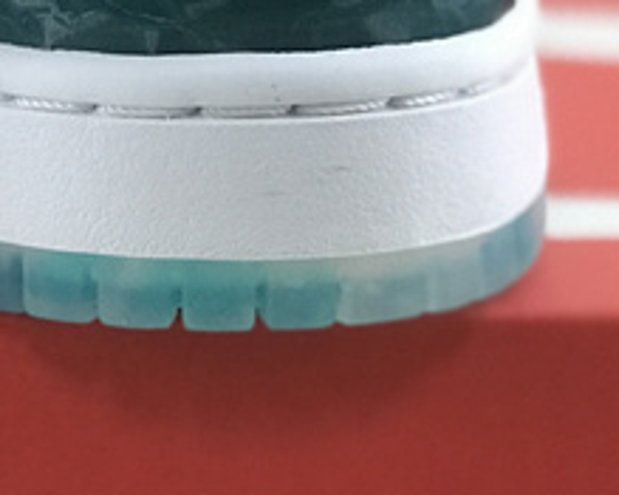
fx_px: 3443
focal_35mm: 188
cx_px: -175
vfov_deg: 8.1
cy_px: -194
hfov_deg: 10.1
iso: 125
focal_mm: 6.6
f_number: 2.8
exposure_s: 1/50
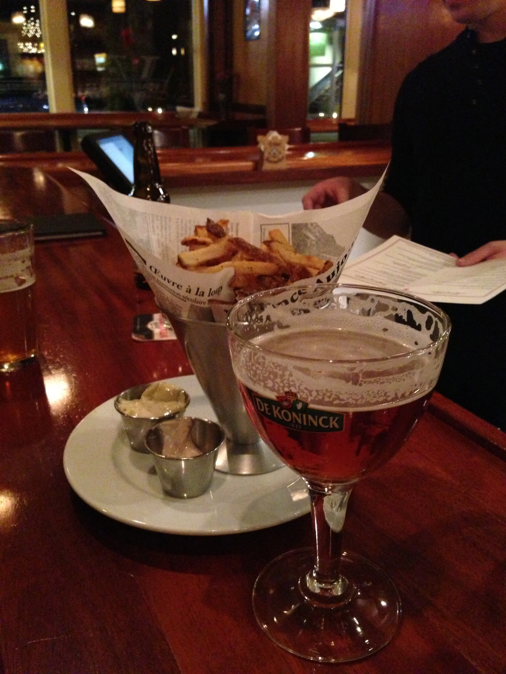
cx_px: 253
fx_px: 643
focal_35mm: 33
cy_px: 337
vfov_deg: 55.4
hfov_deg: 42.9
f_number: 2.4
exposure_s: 1/15
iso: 800
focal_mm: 4.13
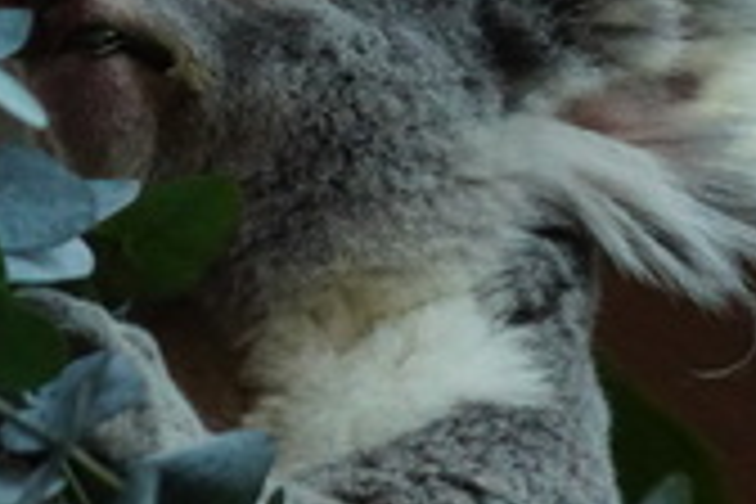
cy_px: 11
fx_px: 11213
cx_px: 292
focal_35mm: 534
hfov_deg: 3.9
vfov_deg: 2.6
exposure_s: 1/250
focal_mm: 130
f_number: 5.6
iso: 6400
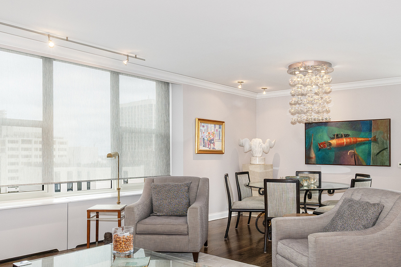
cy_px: 153
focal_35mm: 33
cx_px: 227
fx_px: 367
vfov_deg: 39.8
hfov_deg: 57.1
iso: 800
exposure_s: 1/200
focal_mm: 16
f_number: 7.1
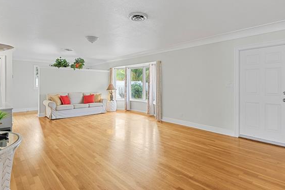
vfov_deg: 61.6
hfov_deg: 83.7
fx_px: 158
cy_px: 81
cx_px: 157
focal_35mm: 20
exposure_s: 1/1.67
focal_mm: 14
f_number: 8
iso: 500
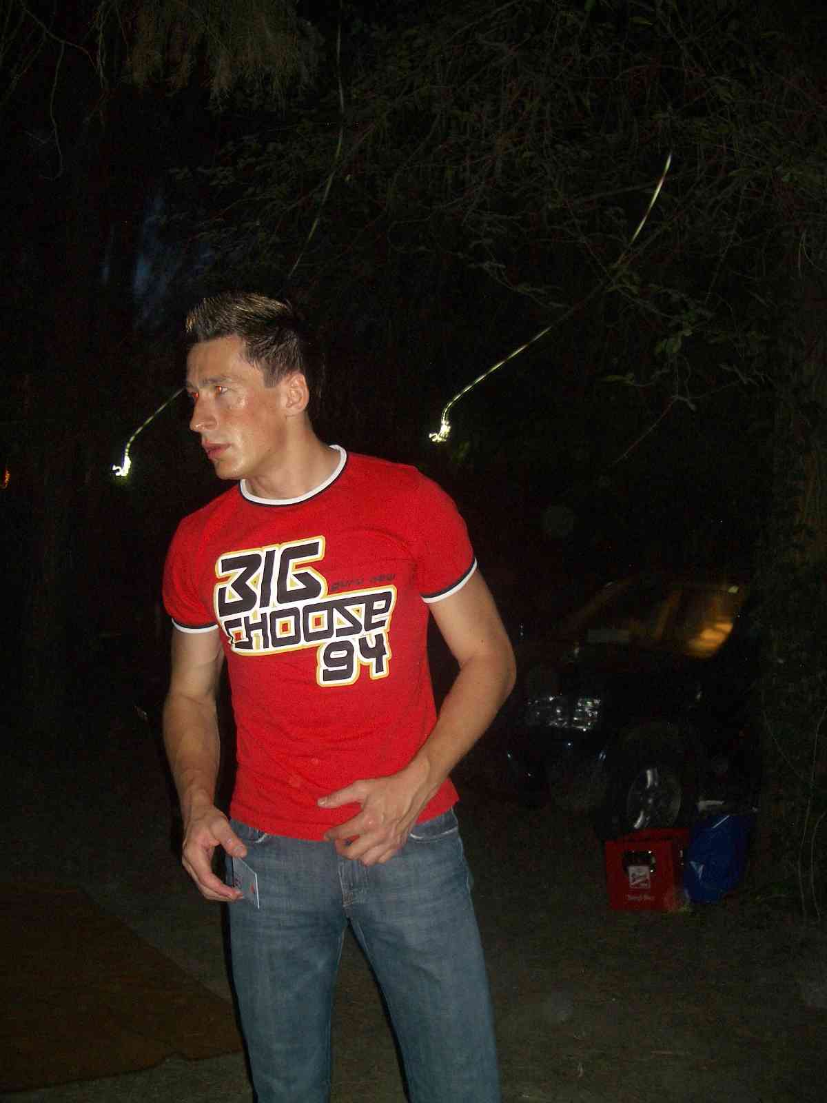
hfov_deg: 40.7
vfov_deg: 52.6
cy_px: 552
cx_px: 414
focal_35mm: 35
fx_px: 1115
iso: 100
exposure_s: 4
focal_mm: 5.8
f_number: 2.6
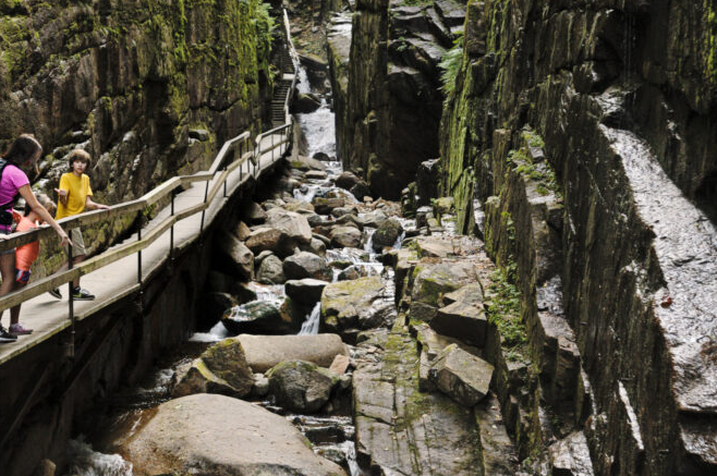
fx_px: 1392
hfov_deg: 28.9
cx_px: 328
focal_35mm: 70
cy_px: 235
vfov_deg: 19.4
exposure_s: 1/60
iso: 640
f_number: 3.2
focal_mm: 30
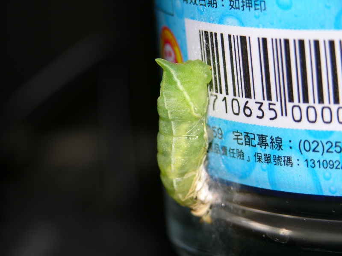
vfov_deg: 9.9
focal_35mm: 150
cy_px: 128
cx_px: 171
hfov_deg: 13.2
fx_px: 1482
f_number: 3.9
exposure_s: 1/30
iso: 50
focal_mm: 37.7
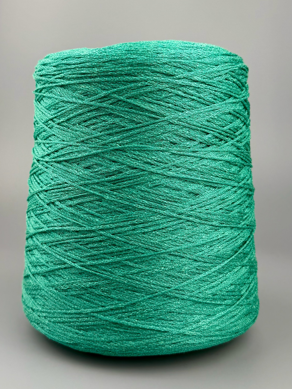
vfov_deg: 71.6
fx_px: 270
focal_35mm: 24
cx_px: 146
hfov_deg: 56.8
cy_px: 194
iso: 80
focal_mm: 6.76
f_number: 1.78
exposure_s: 1/898
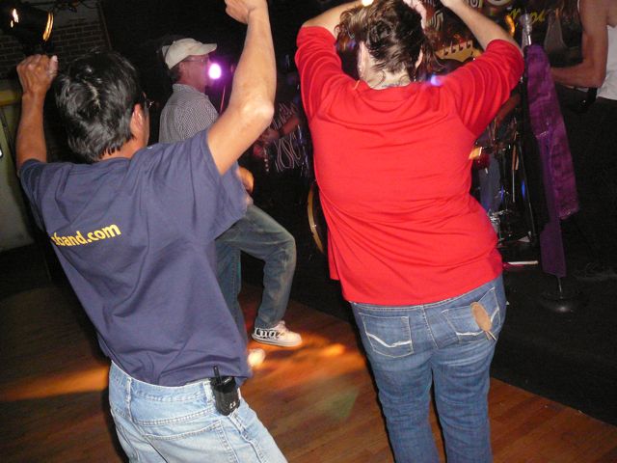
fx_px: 624
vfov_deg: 40.7
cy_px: 232
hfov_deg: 52.6
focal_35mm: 35
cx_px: 308
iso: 400
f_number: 2.8
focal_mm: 5.2
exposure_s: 1/30
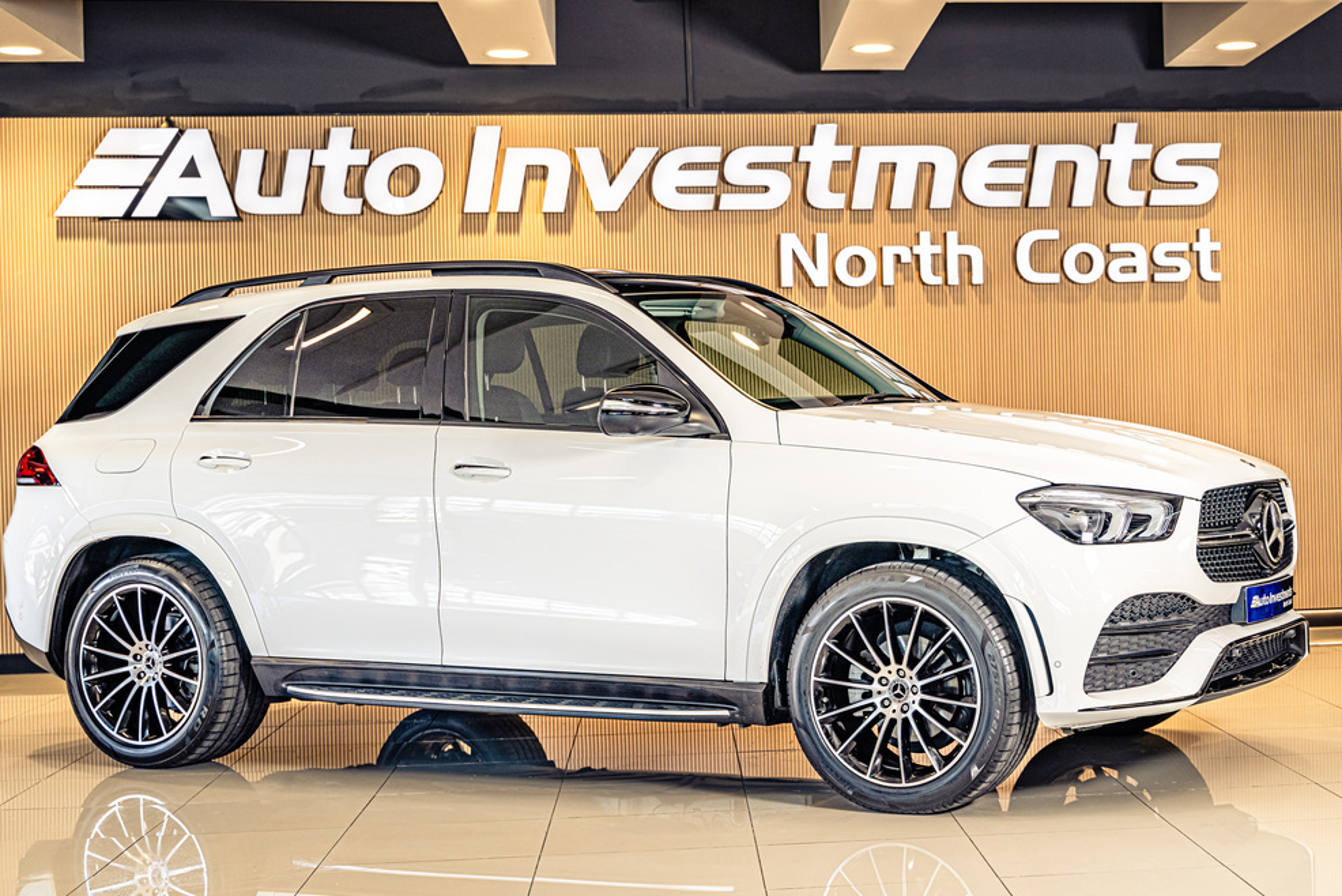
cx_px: 673
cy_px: 444
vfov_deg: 24.2
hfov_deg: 35.6
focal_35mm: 56
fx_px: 2088
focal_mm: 54
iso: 640
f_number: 4
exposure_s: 1/160
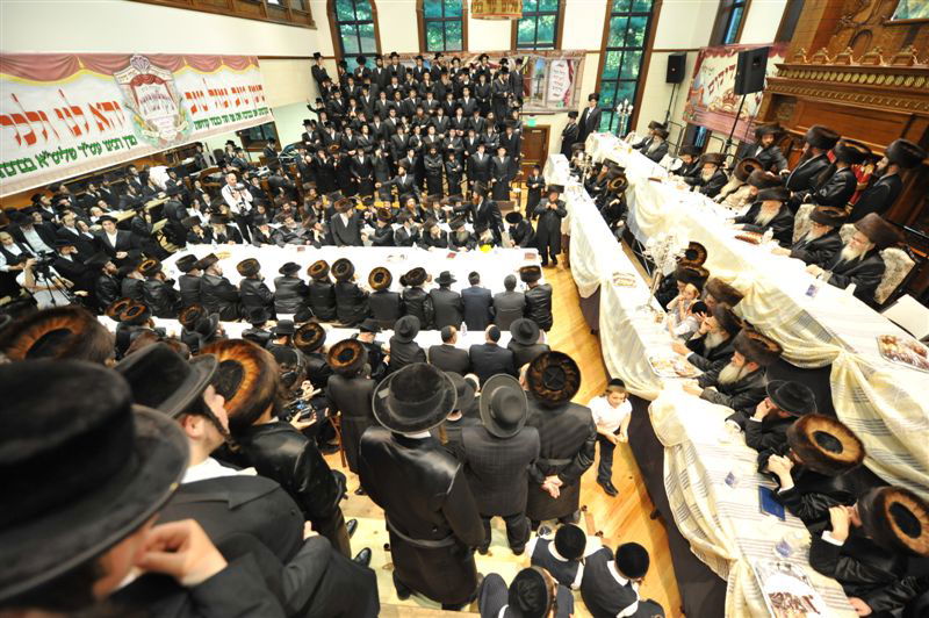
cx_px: 464
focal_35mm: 14
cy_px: 309
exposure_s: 1/160
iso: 2000
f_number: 2.8
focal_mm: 14
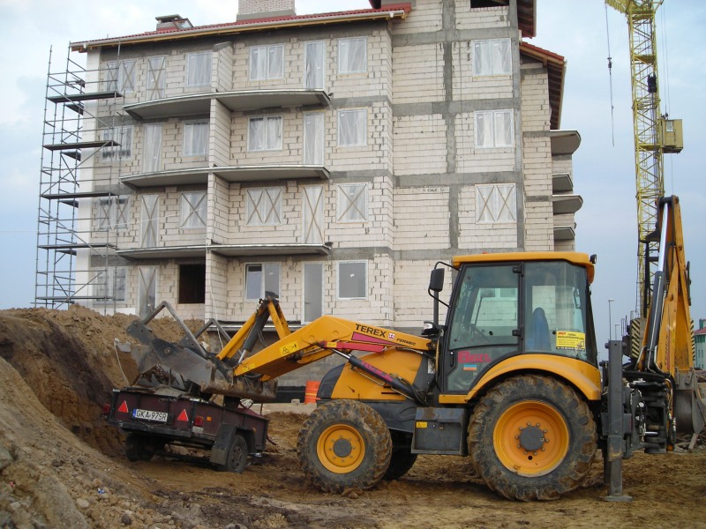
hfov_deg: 49.0
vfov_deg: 37.7
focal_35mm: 38
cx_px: 353
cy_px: 264
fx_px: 775
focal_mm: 6.3
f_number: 3.2
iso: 50
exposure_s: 1/151
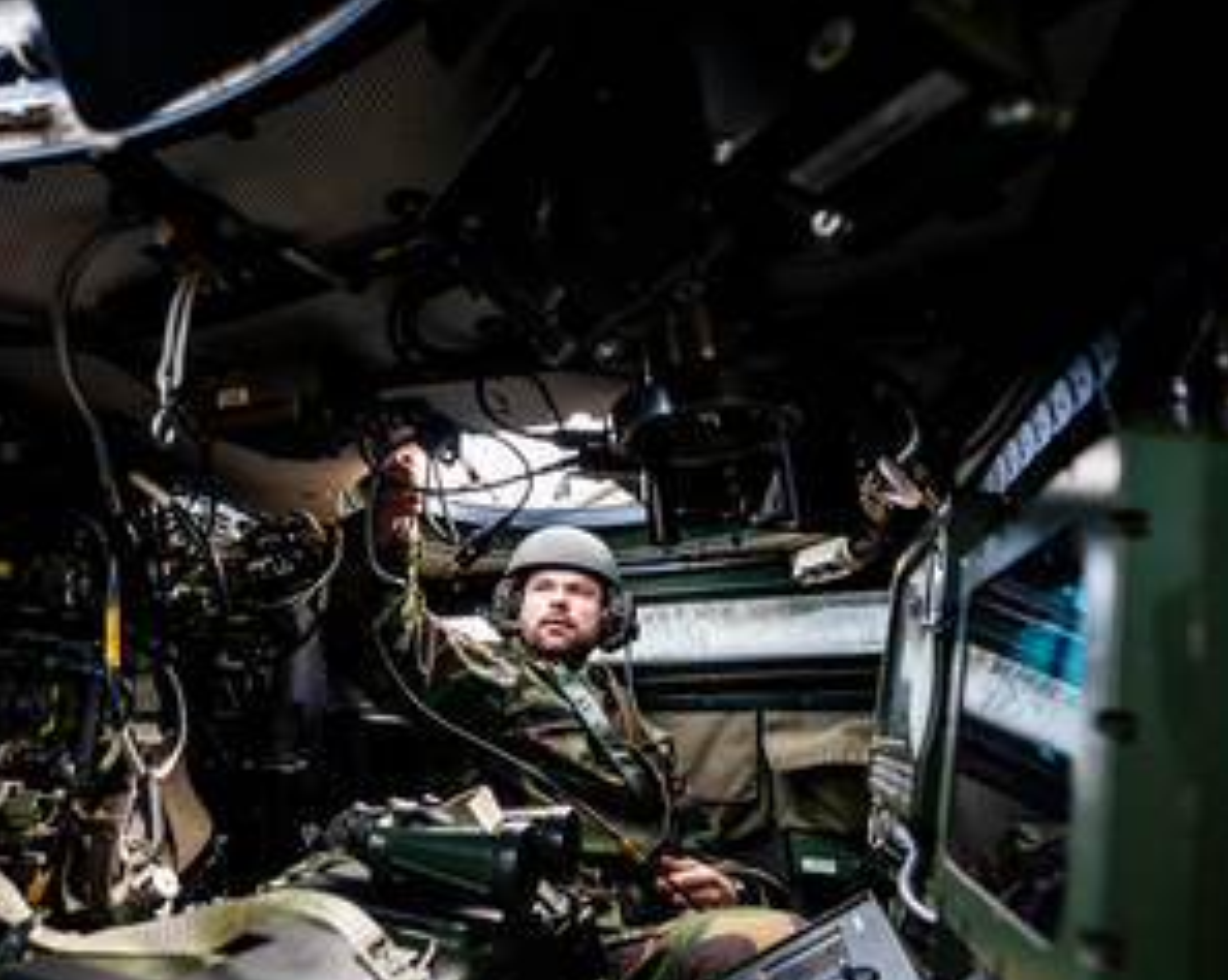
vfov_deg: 65.4
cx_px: 424
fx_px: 762
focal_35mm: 21
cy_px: 486
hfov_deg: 75.6
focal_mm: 16
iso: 640
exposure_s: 1/125
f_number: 4
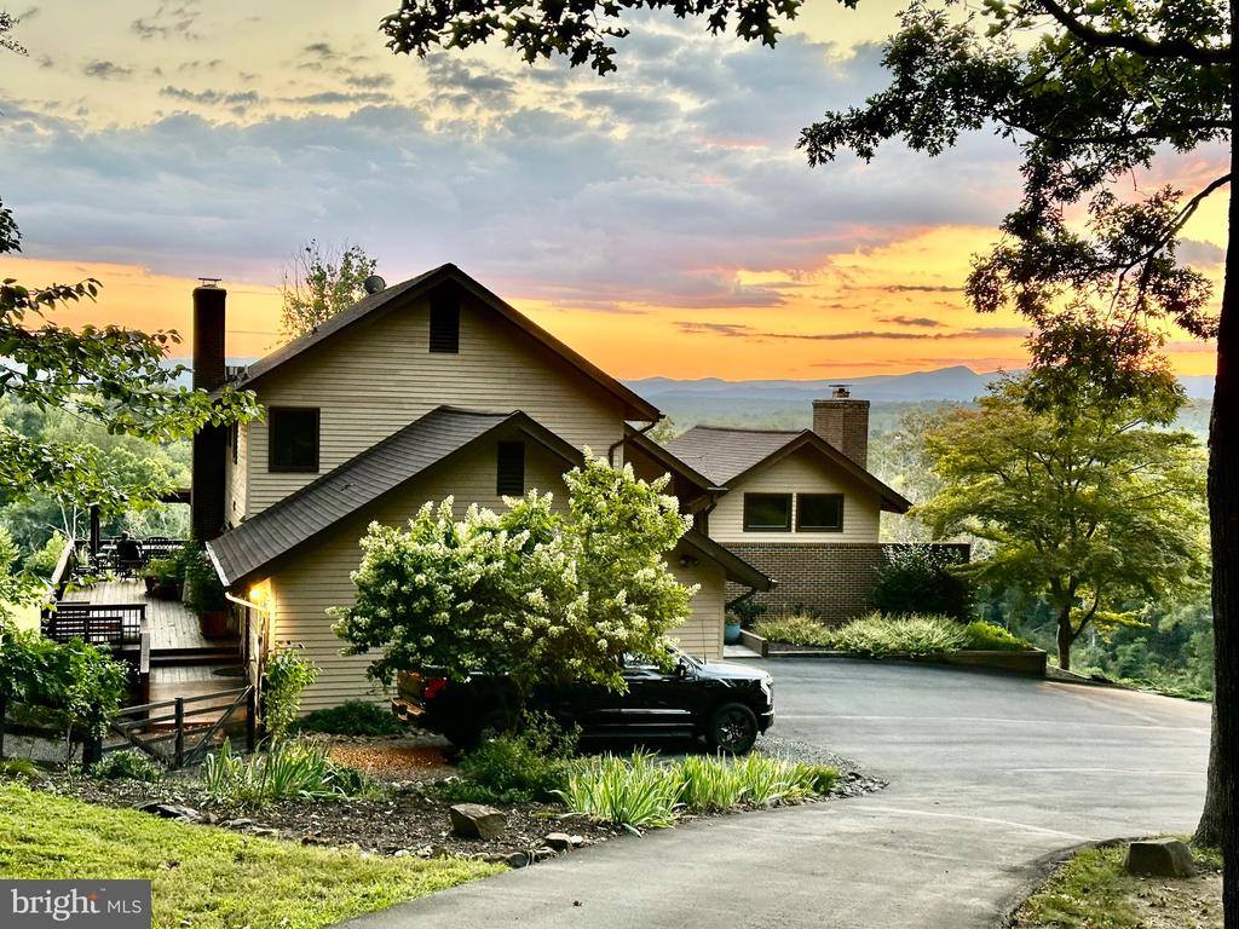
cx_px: 620
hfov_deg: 39.7
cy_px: 464
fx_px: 1718
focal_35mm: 48
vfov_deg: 30.3
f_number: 1.78
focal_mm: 6.86
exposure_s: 1/92
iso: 80
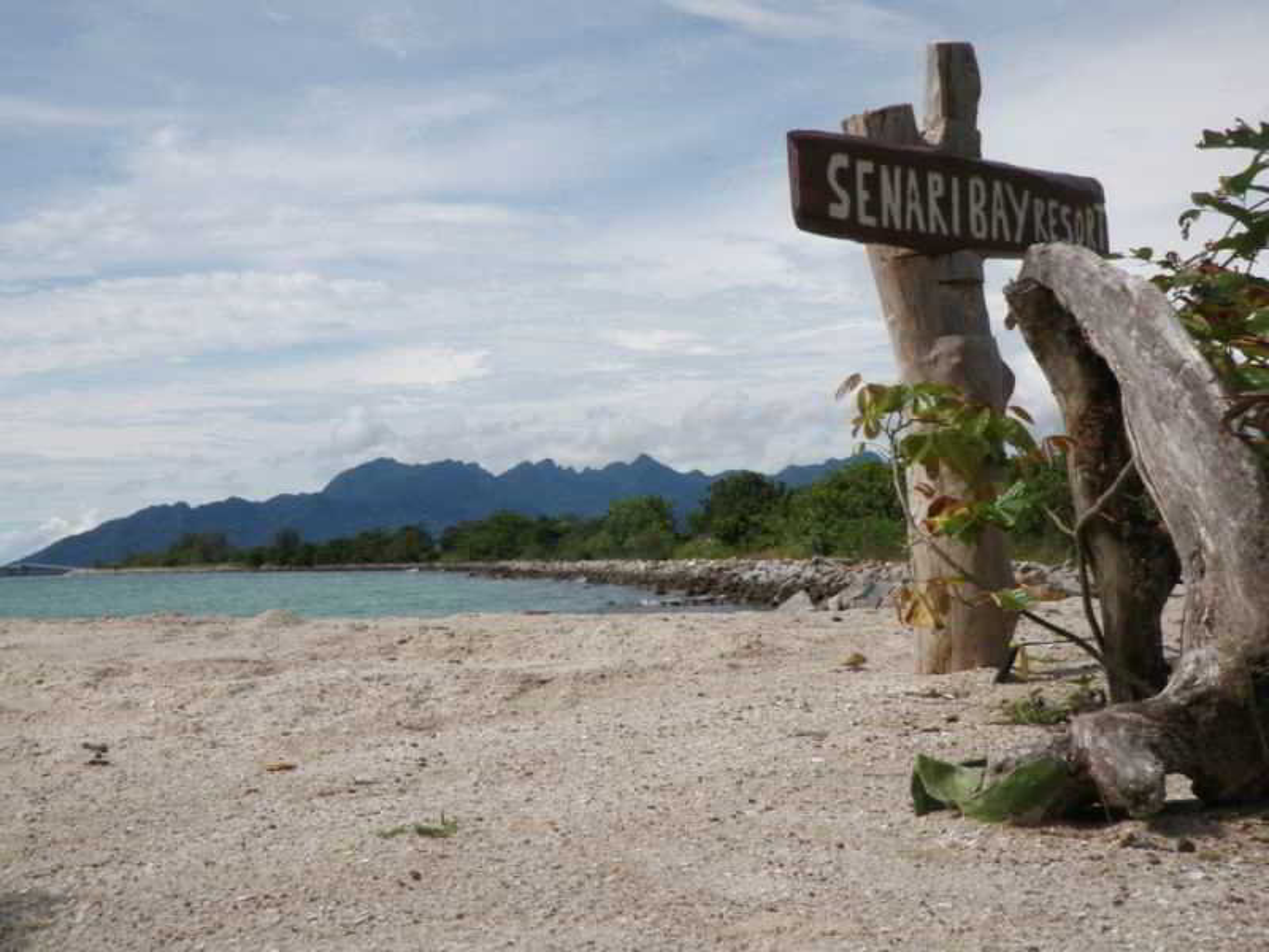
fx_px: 1540
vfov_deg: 34.3
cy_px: 476
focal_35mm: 42
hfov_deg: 44.8
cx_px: 634
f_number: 6.3
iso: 50
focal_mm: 7.57
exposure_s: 1/320
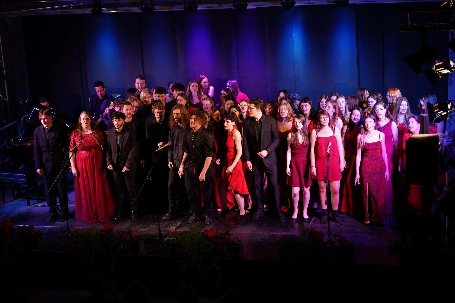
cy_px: 152
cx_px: 228
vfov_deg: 19.4
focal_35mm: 70
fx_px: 884
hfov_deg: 28.9
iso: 5000
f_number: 4
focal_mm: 70
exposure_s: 1/640
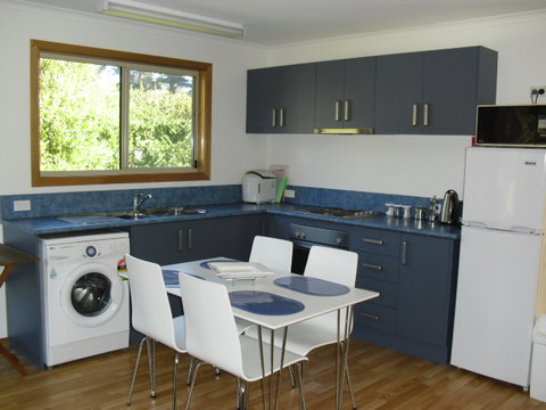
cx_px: 273
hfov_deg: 51.4
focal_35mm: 36
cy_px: 205
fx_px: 568
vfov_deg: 39.7
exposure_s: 1/125
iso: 200
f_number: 3.1
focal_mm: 6.3
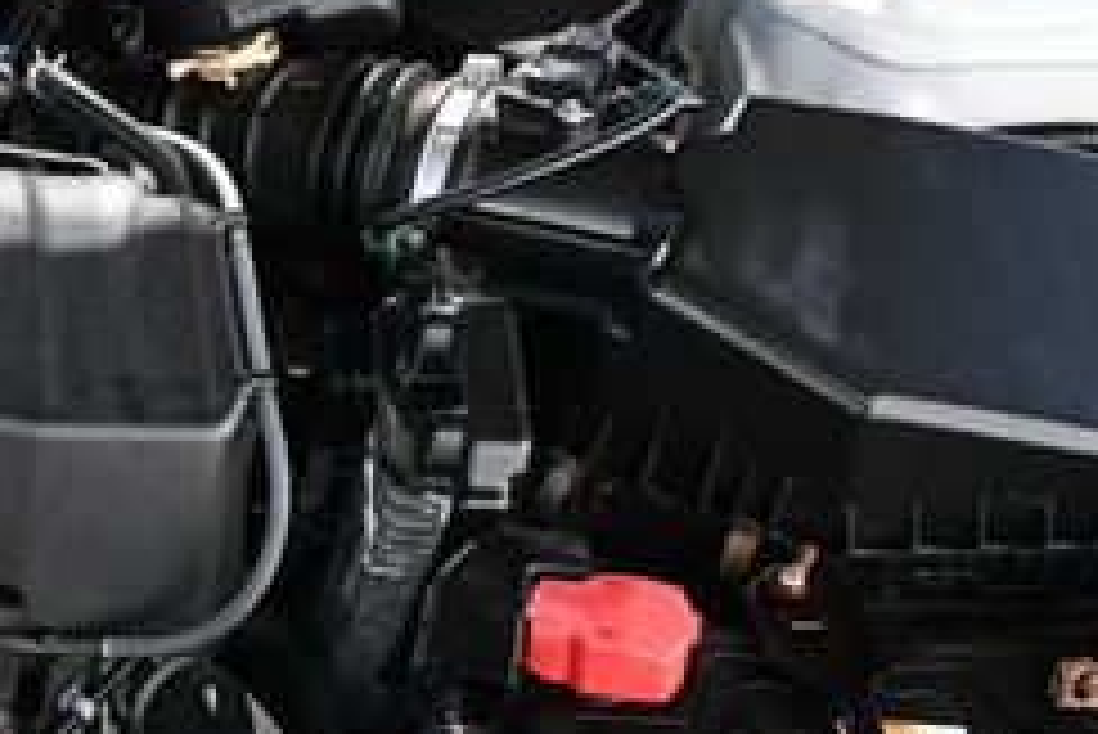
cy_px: 680
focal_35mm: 77
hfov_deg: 23.8
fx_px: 2339
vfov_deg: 17.5
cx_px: -252
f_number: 4
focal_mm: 19.5
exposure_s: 1/250
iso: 220
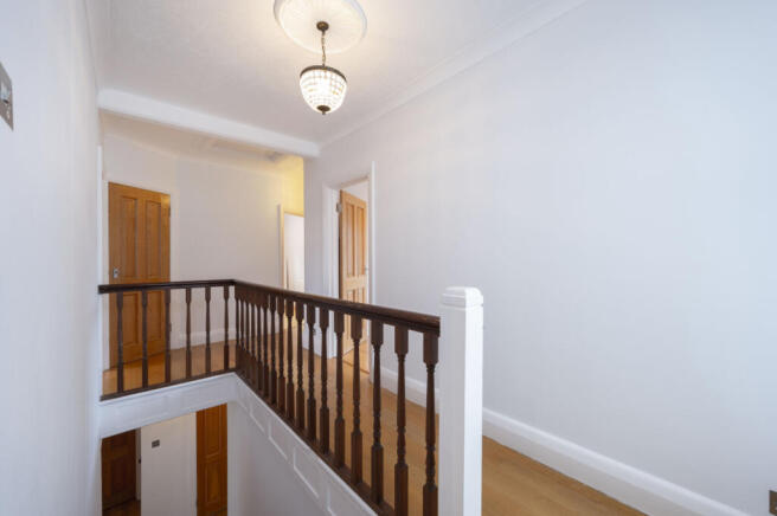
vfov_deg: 81.1
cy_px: 258
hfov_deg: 104.3
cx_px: 388
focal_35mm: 14
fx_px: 302
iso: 200
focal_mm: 14
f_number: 16
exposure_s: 1.6
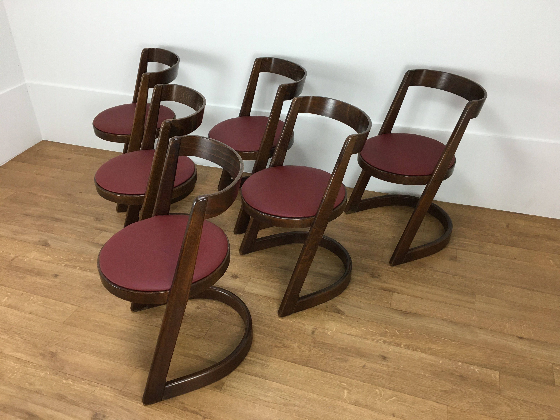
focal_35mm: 29
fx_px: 469
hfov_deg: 61.7
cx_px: 280
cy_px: 210
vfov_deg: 48.2
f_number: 2.2
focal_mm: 4.15
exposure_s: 1/33
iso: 50
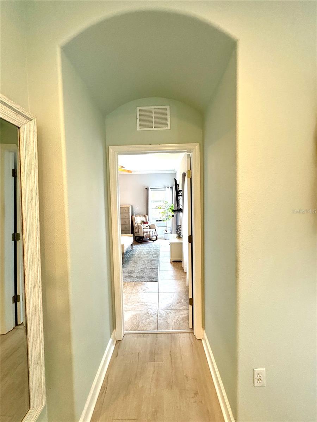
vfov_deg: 102.1
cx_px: 158
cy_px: 211
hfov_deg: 85.7
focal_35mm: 14
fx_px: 171
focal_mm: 2.22
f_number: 2.2
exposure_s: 1/120
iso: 320
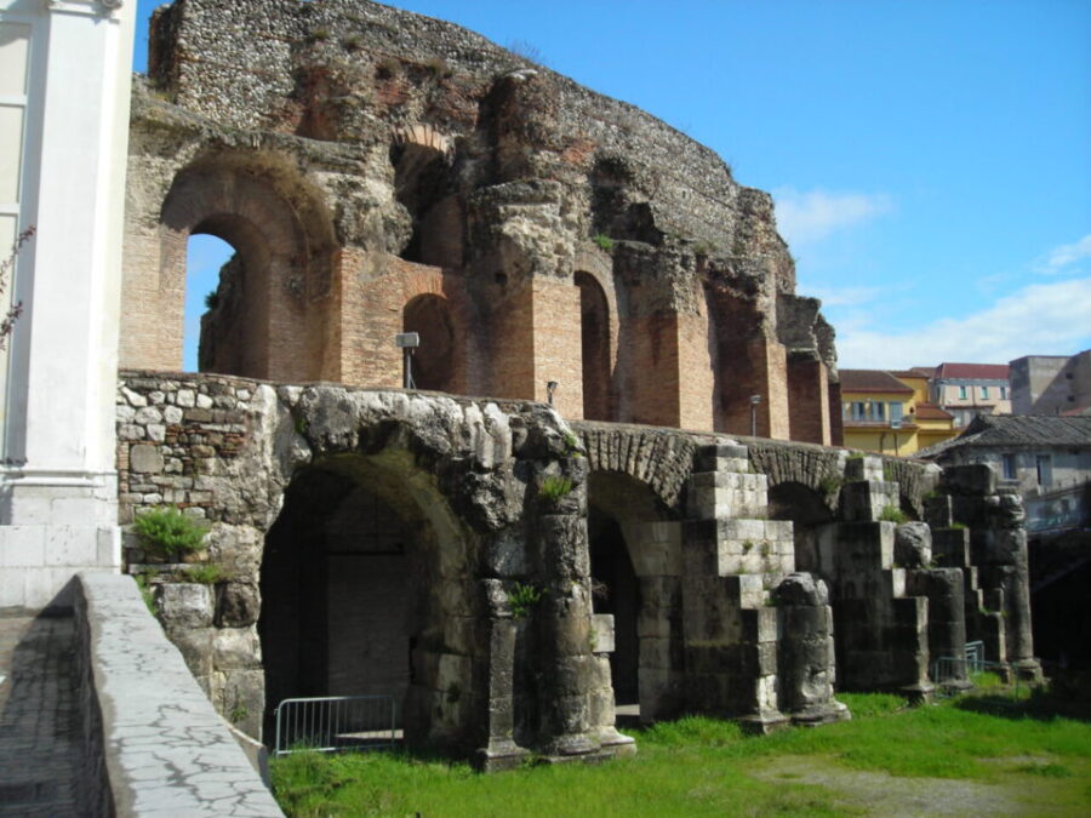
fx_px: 1198
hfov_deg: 49.0
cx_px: 546
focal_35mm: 38
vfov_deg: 37.7
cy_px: 409
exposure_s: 1/157
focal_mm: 6.3
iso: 50
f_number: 6.4
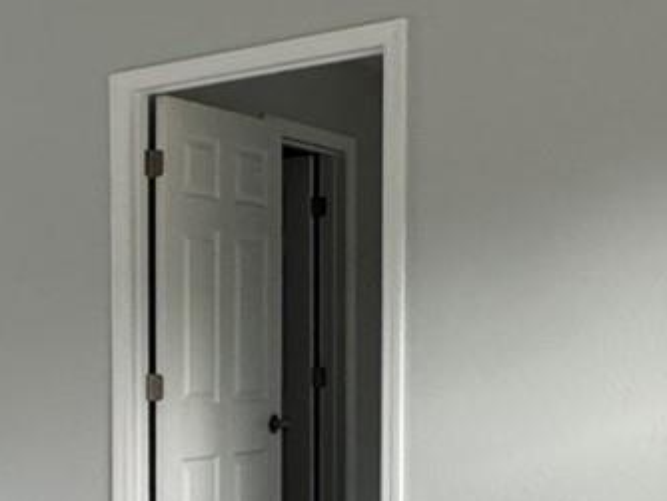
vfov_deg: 21.7
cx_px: -180
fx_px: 1292
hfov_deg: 25.3
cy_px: 399
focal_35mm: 67
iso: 320
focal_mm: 2.22
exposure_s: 1/99
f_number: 2.2
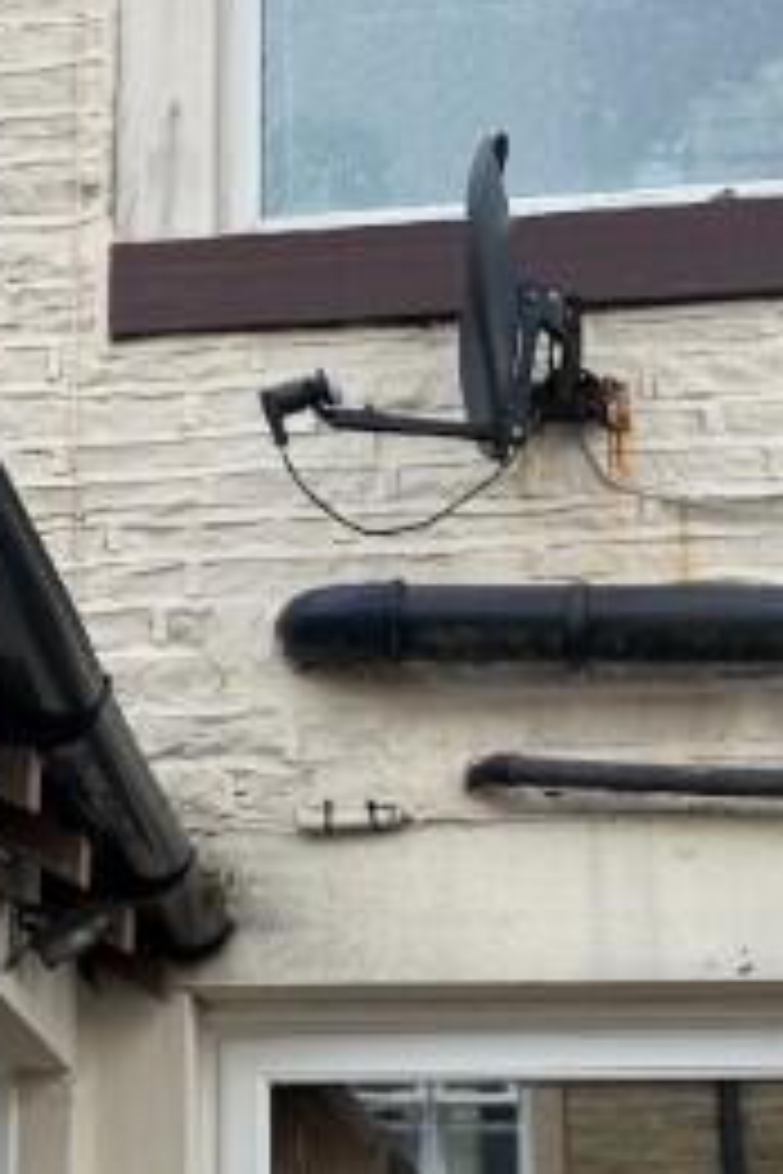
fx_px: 3197
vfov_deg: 20.8
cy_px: 549
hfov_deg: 13.8
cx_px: 4
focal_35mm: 98
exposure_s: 1/2525
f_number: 1.78
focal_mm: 6.76
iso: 100
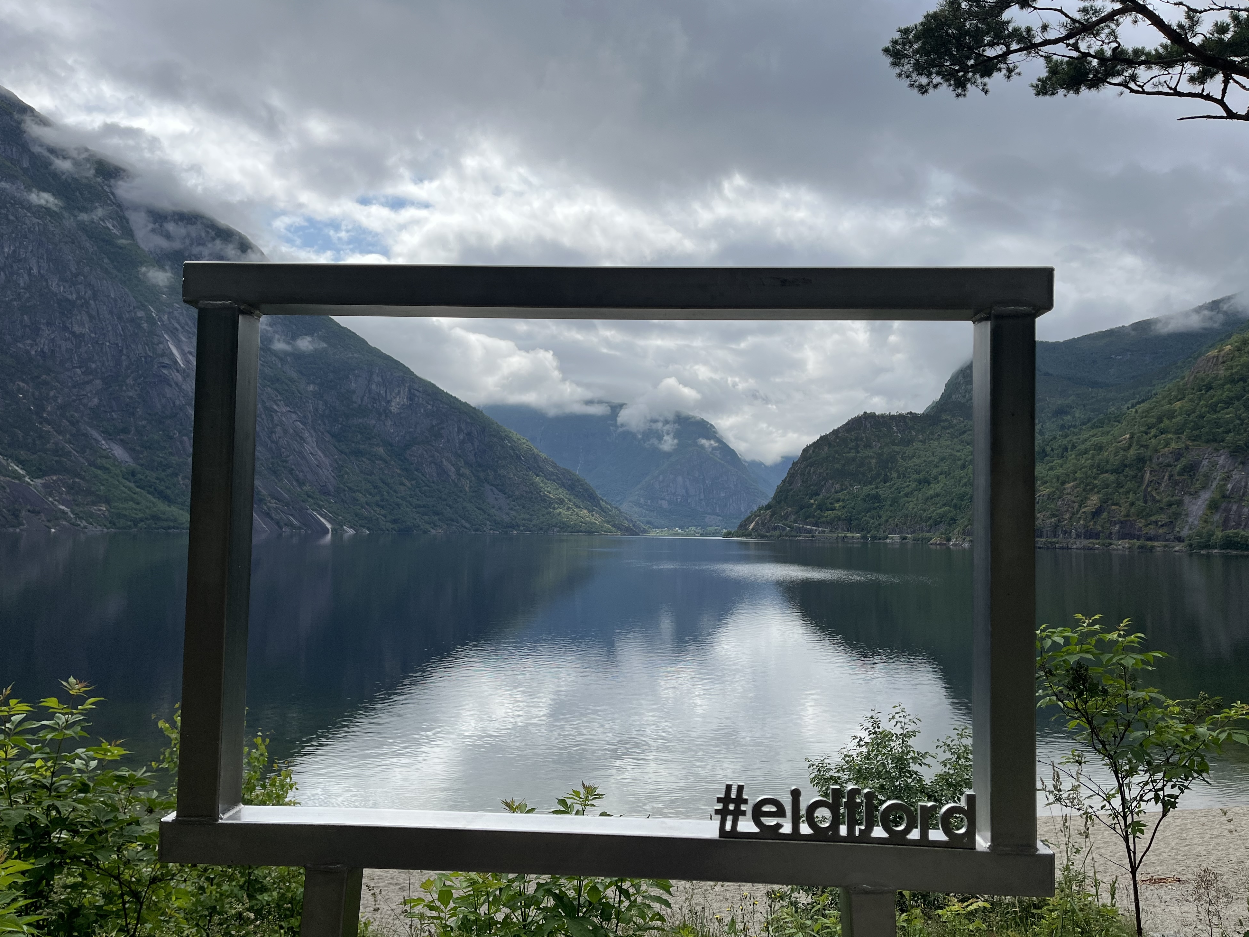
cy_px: 479
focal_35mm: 27
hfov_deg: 65.3
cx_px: 606
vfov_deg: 51.3
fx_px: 974
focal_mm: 5.1
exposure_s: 1/5319
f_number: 1.6
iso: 50
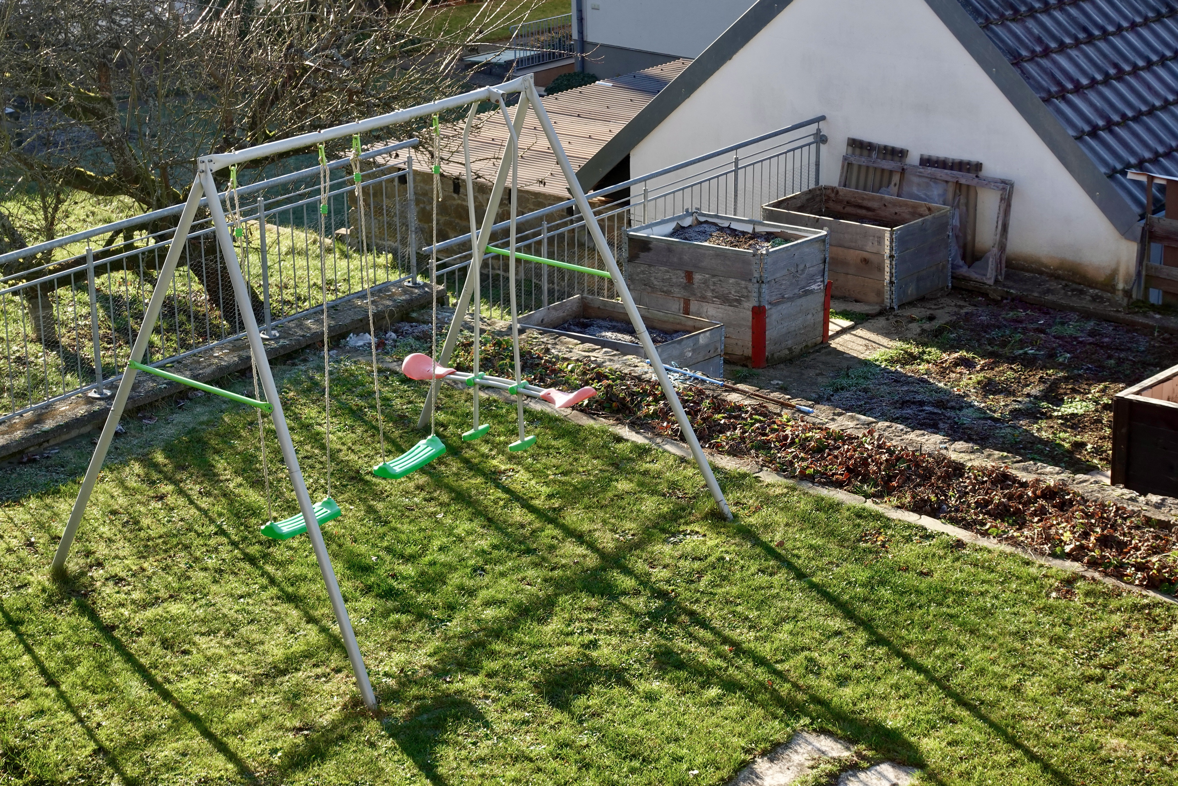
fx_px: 2290
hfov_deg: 28.8
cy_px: 393
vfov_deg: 19.5
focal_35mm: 70
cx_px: 589
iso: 125
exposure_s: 1/100
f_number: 5.6
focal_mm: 25.7
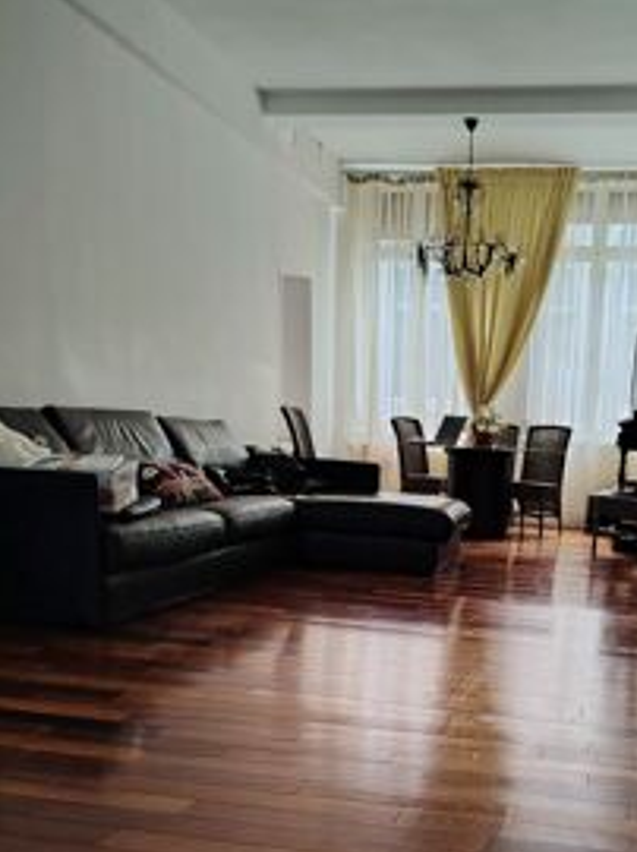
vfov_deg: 47.2
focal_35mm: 38
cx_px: 448
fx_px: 934
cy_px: 639
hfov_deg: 37.1
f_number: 1.75
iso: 731
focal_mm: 5.25
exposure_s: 1/25
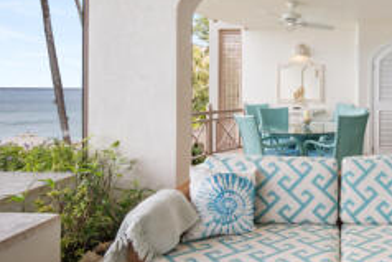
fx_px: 305
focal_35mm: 28
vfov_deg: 45.6
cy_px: 82
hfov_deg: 58.0
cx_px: 338
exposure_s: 1/4
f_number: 9
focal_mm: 14
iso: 100
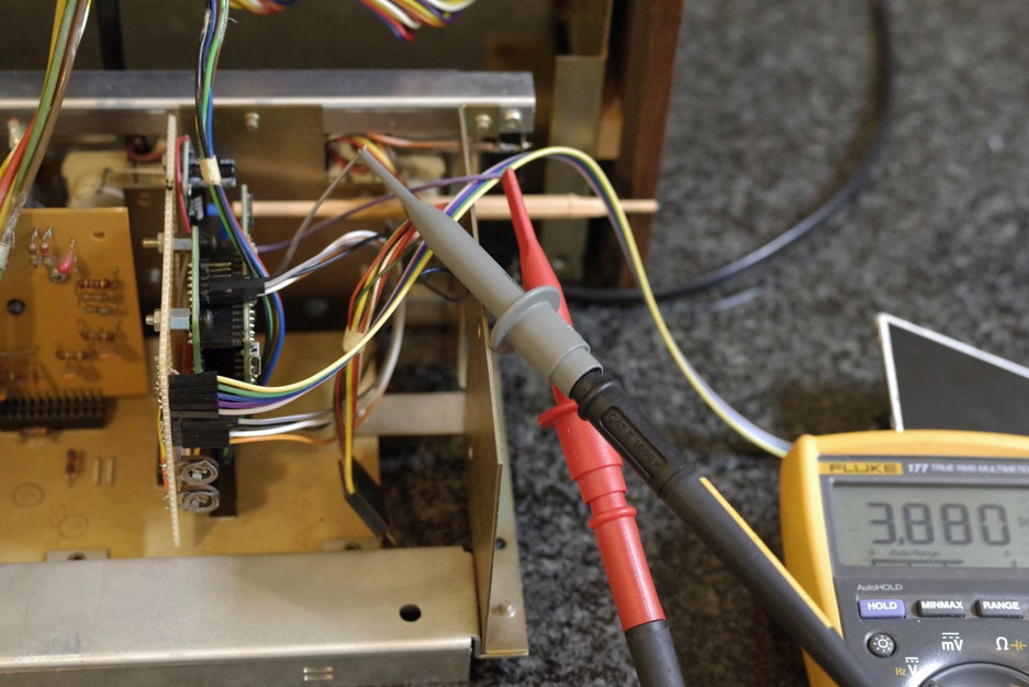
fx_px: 1829
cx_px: 623
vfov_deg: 21.2
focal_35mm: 64
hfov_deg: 31.3
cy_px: 367
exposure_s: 1/60
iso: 6400
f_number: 4.5
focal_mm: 50
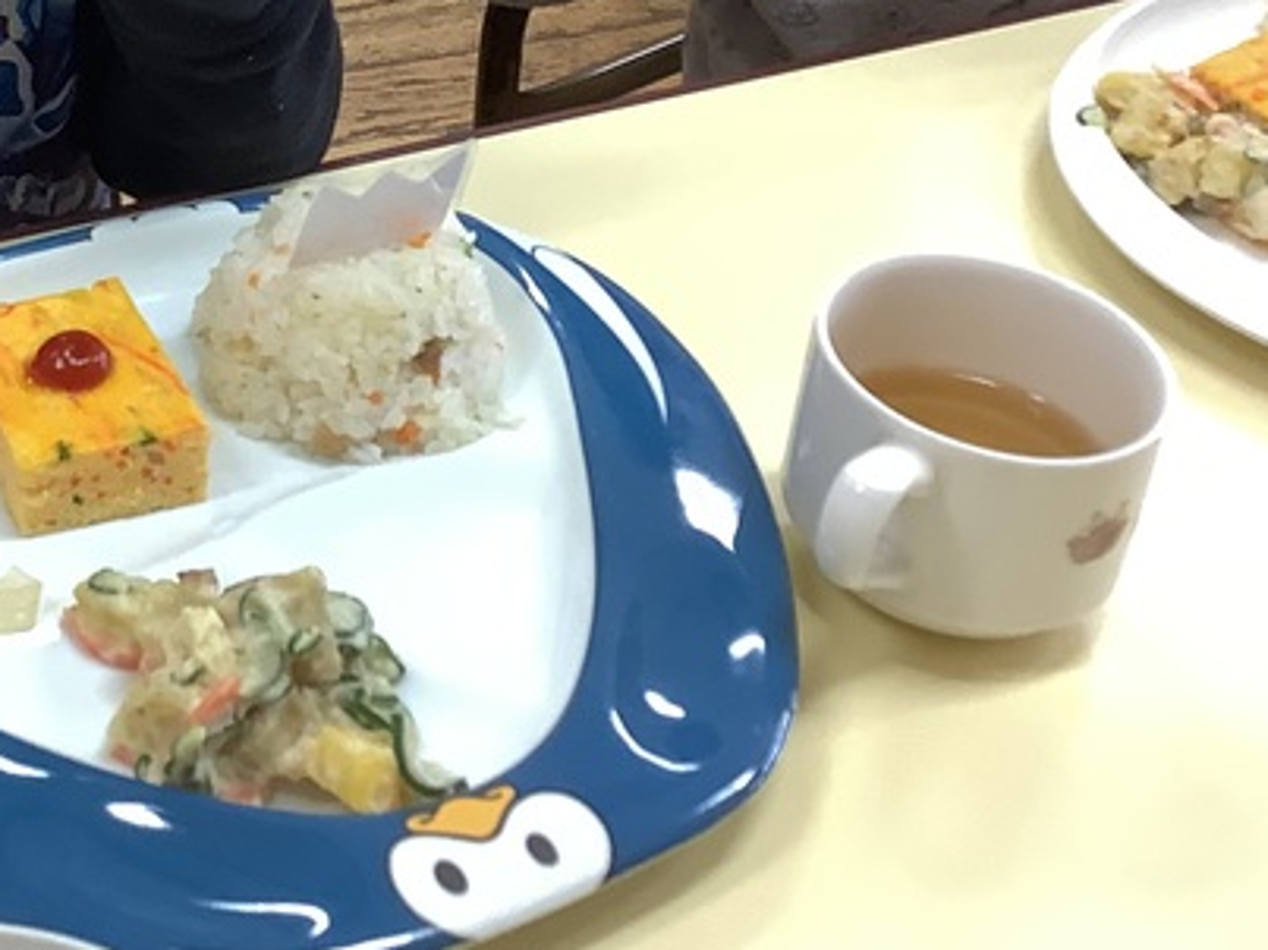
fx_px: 2820
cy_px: -60
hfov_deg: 24.2
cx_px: 0
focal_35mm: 77
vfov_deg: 18.5
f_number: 2.4
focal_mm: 3.3
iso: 100
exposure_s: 1/60
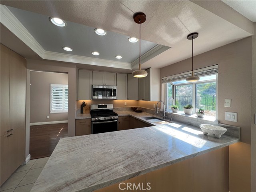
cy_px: 96
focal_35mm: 13
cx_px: 128
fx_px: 96
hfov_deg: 106.2
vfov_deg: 89.9
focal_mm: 1.57
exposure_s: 1/129
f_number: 1.8
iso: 32
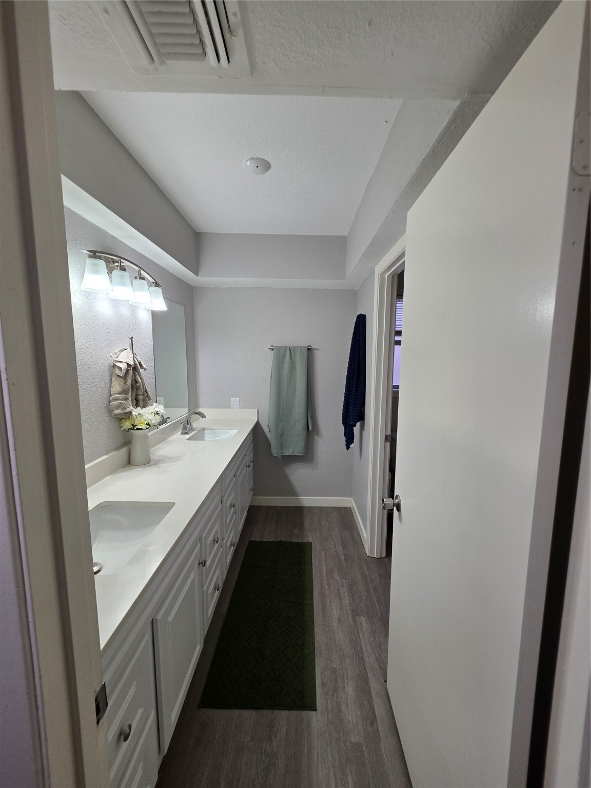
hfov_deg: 89.9
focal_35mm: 13
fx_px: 296
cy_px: 394
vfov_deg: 106.2
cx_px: 296
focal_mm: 2.2
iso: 80
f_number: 1.9
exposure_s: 1/120
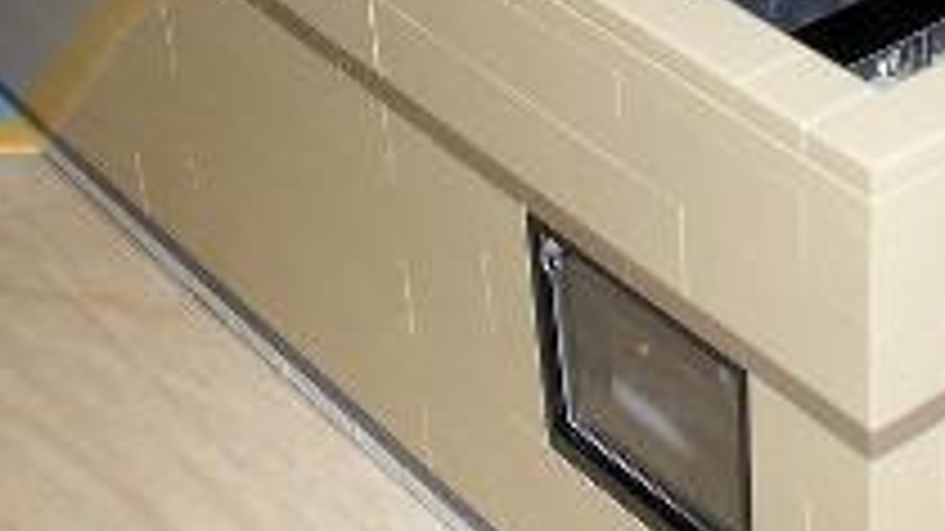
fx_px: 2355
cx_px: 880
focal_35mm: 94
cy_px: 128
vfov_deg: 12.8
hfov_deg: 22.1
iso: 200
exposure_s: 1/45
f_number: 3.2
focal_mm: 6.3
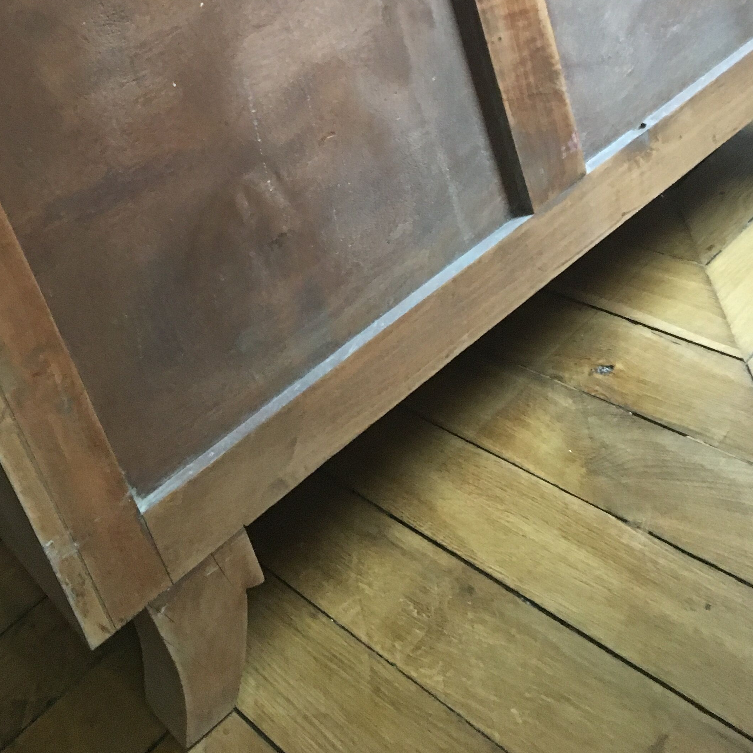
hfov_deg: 34.3
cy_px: 59
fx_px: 1206
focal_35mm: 49
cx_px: 236
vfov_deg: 32.7
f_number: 2.2
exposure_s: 1/25
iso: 200
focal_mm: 4.15
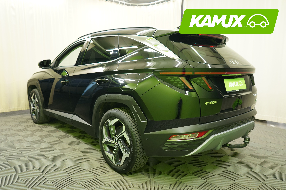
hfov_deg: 65.5
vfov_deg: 46.4
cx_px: 143
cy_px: 95
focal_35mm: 28
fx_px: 222
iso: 640
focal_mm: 28
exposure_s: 1/30
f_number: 3.5
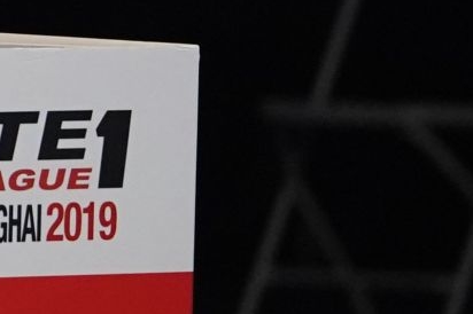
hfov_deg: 1.6
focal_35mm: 1312
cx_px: -546
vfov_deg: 1.0
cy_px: 61
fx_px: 17224
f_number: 2.8
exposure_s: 1/1000
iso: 4000
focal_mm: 200
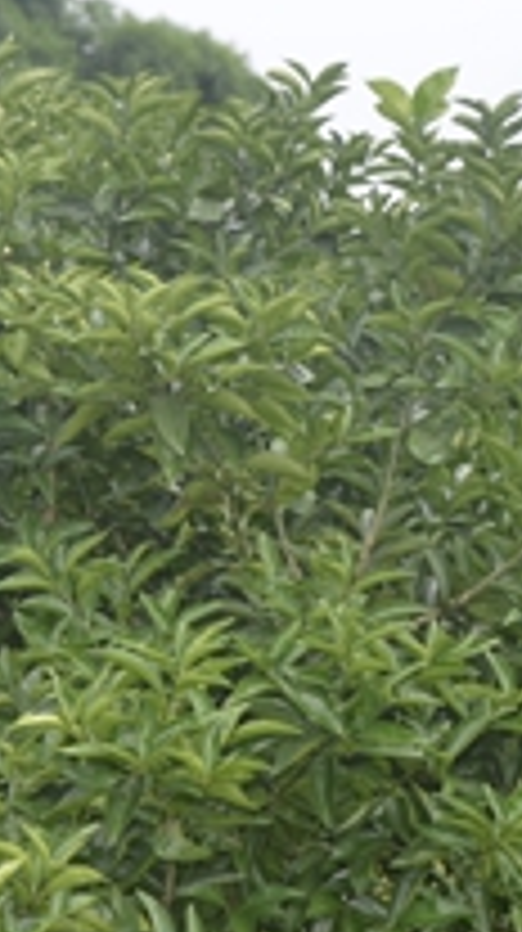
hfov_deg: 9.6
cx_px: 68
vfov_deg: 16.9
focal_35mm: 126
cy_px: 716
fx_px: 3109
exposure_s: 1/250
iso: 100
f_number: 4.5
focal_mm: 26
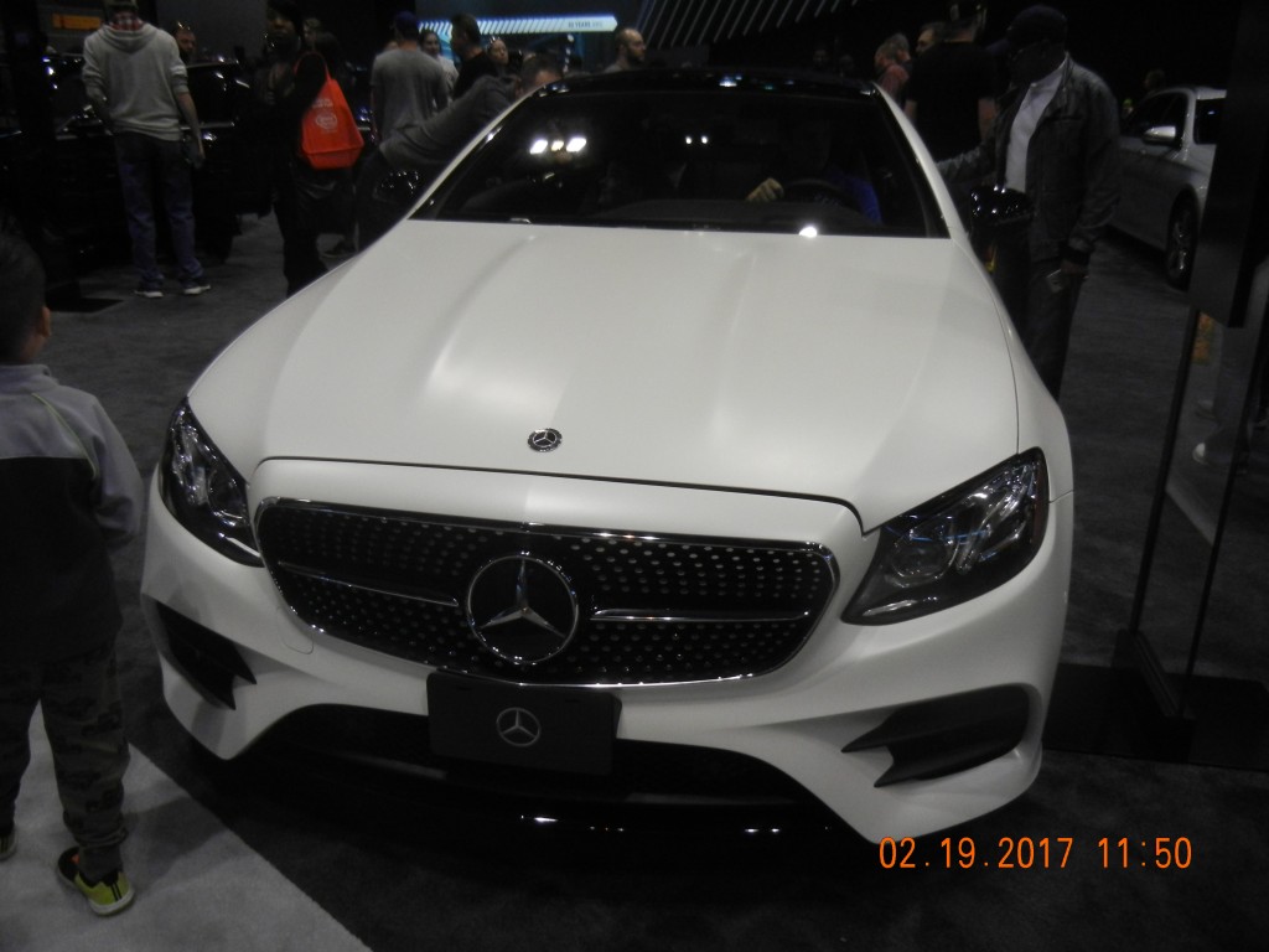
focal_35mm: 30
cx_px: 634
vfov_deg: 46.8
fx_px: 1100
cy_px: 476
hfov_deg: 60.0
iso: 640
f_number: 3.5
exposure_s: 1/243
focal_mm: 5.4
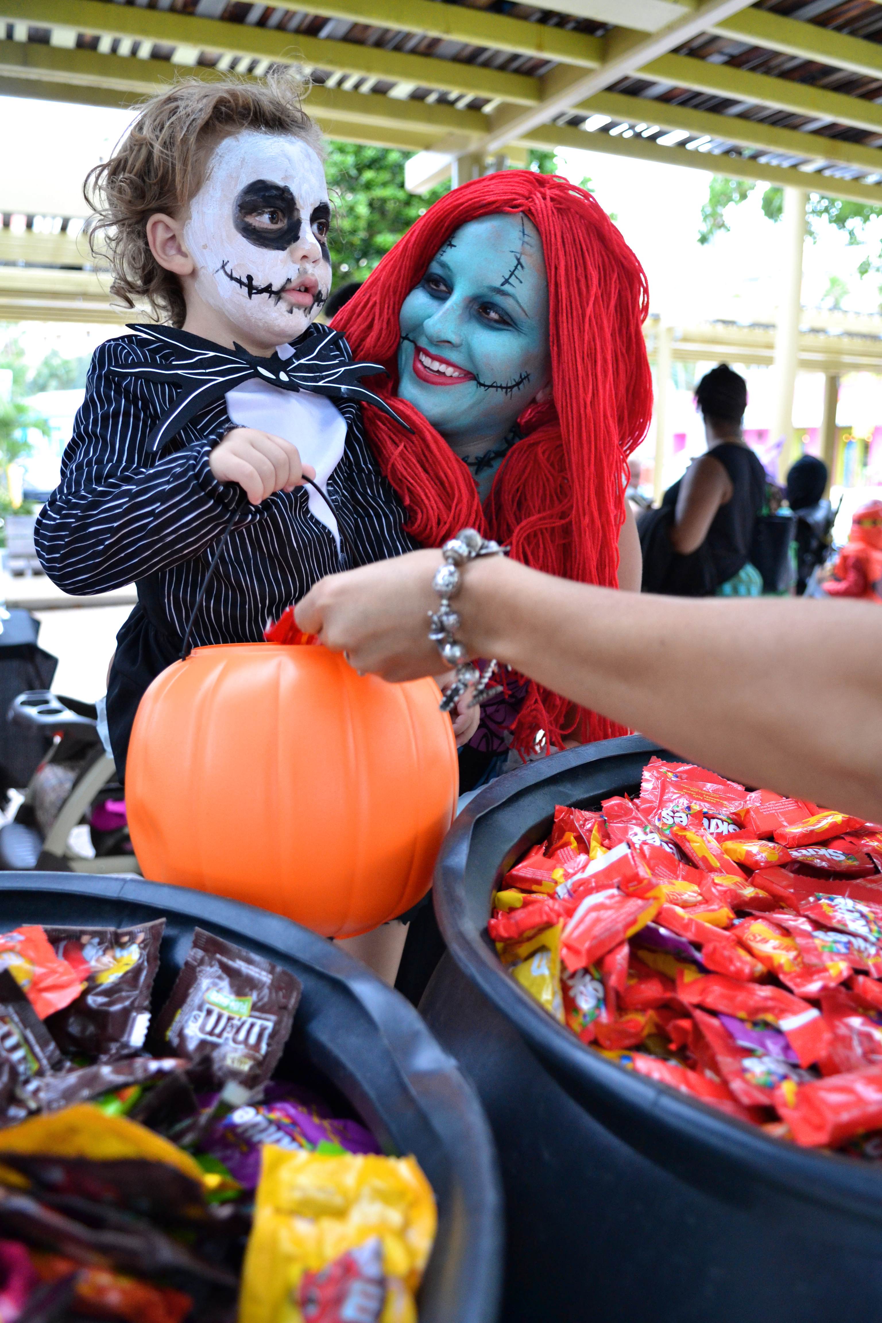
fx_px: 937
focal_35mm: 26
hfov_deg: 50.4
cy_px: 662
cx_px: 441
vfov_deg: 70.4
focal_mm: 17
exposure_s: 1/60
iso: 900
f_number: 2.8
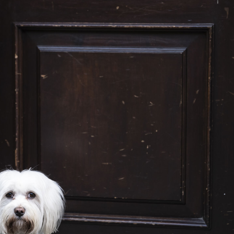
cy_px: 85
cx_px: 85
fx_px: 941
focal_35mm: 123
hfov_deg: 14.2
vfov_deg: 14.2
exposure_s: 1/80
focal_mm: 70
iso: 1100
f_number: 2.8
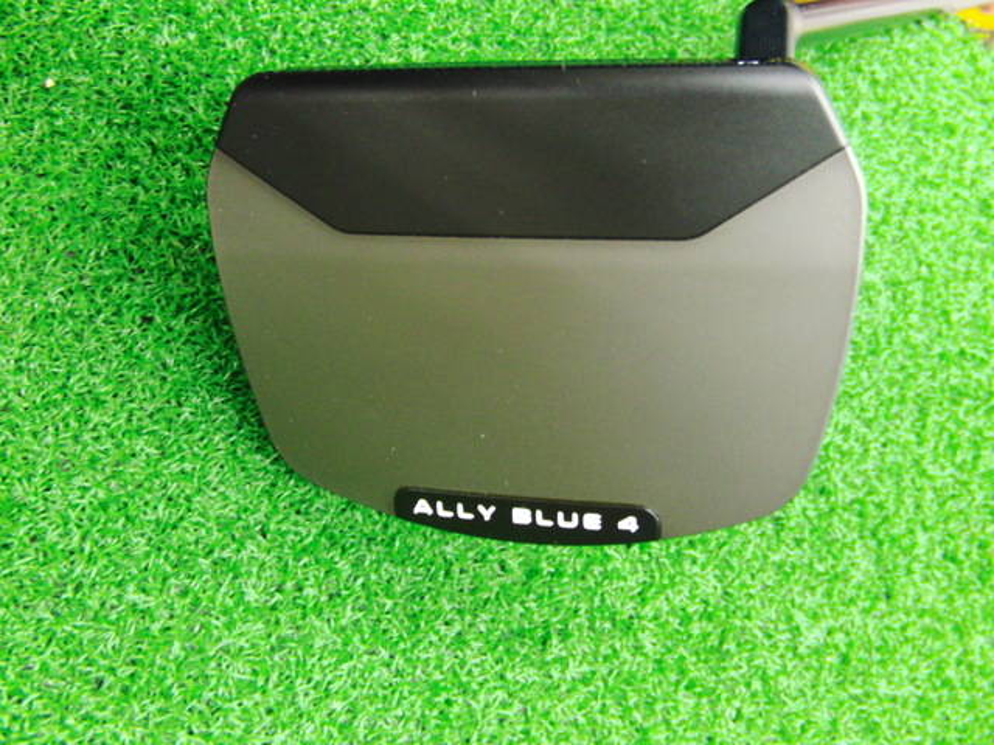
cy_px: 372
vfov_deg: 38.7
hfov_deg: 50.1
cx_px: 497
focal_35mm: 37
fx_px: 1062
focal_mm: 6.42
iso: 400
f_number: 3.6
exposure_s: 1/8
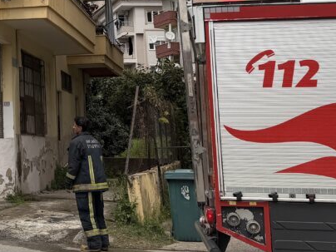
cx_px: -56
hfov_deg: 23.6
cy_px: -12
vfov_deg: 18.8
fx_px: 738
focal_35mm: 76
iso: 80
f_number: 1.78
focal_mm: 6.76
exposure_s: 1/4673
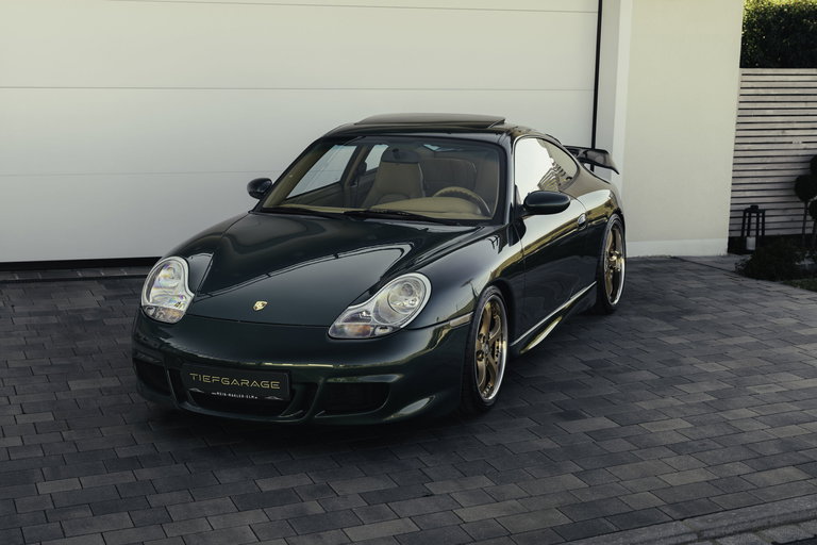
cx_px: 408
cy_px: 272
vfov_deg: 21.9
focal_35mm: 62
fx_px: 1407
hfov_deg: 32.4
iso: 100
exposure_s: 1/80
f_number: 4
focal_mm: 41.4
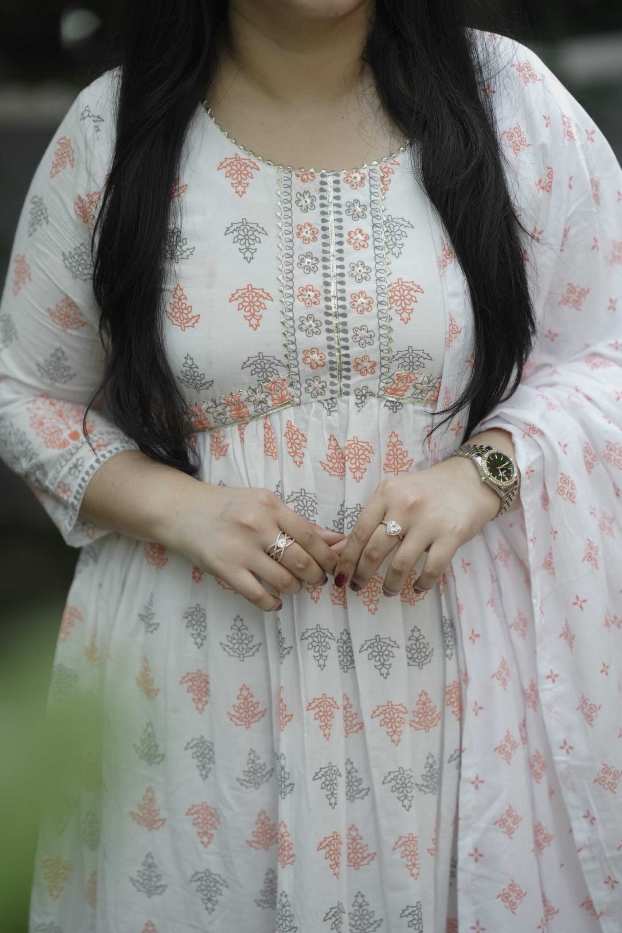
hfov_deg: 16.1
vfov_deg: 23.9
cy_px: 466
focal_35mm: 85
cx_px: 311
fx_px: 2202
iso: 400
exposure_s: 1/1250
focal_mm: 85
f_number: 2.2
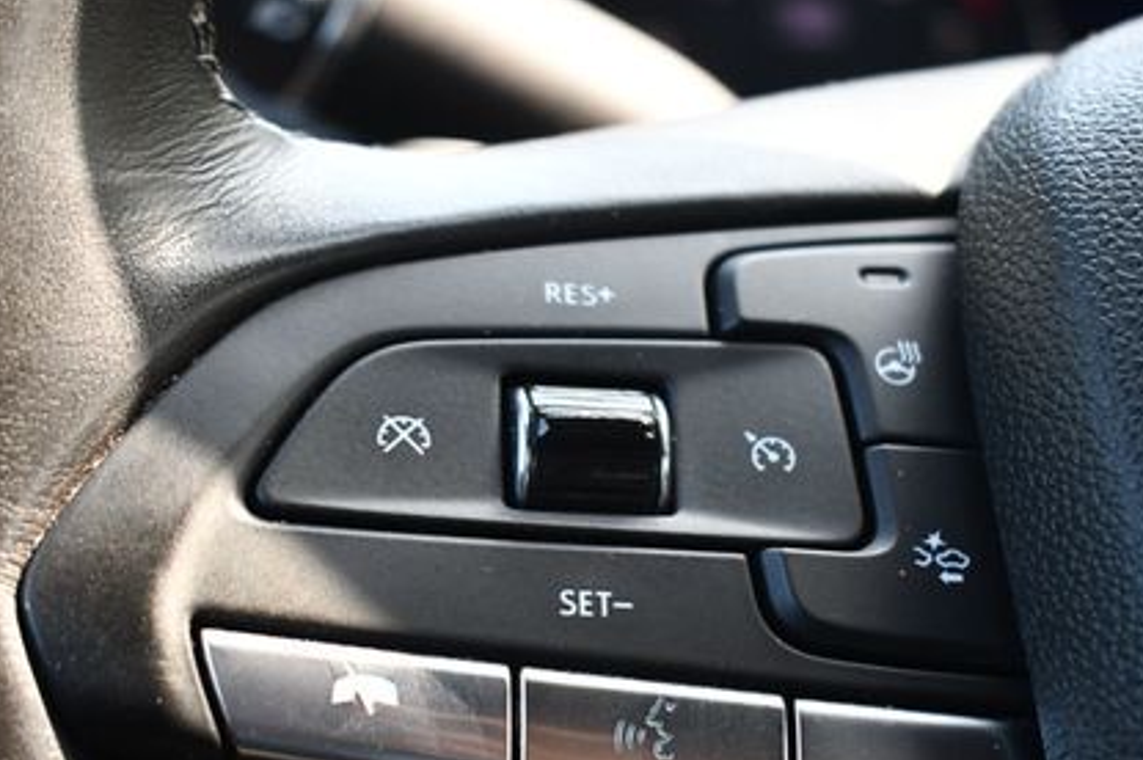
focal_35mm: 74
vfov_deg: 18.3
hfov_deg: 27.3
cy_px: 564
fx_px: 2348
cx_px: 633
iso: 720
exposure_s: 1/250
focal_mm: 32
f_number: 4.5
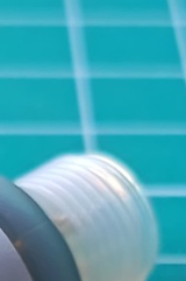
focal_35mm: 249
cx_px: -144
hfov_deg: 5.4
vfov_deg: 8.1
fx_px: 1935
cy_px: 417
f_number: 1.75
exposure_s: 1/100
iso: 584
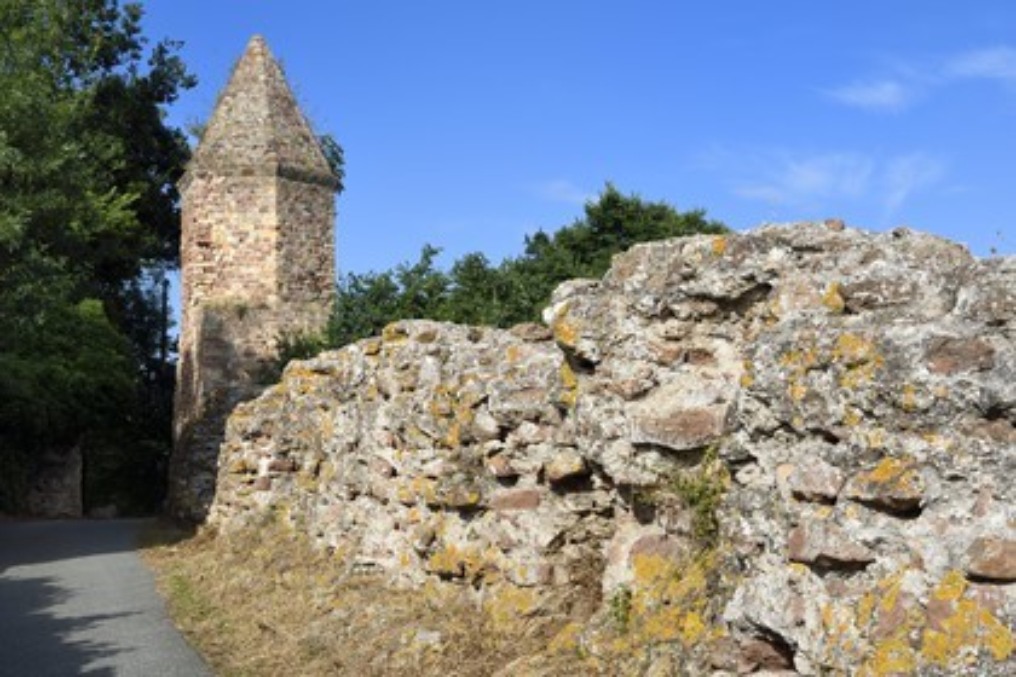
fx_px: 1355
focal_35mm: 48
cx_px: 508
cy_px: 338
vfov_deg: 28.1
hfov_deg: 41.1
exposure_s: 1/100
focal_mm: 48
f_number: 18
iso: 200
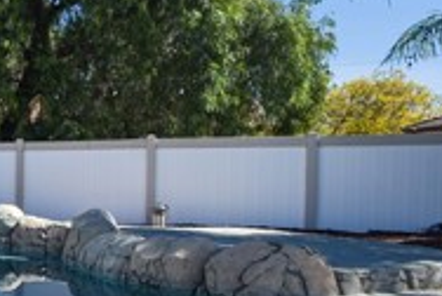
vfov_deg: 26.5
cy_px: 184
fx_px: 627
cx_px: -275
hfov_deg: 25.1
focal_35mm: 51
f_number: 8
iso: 180
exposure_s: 1/500
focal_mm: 10
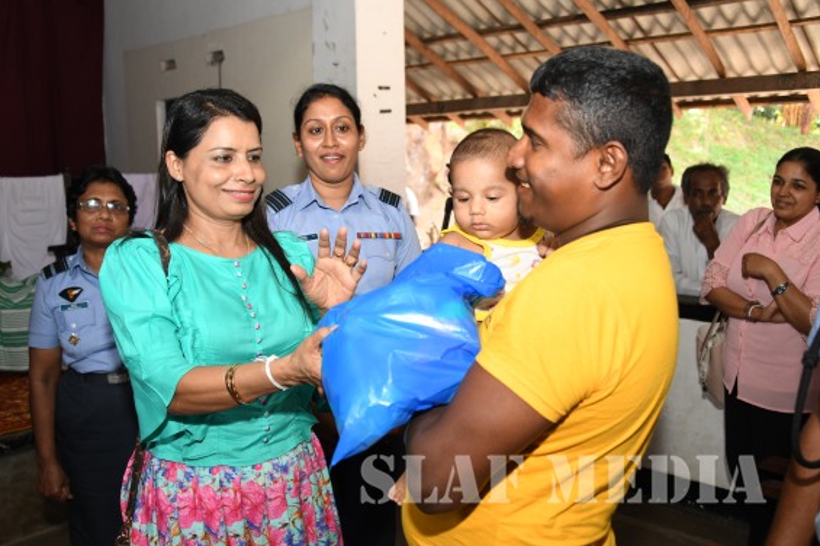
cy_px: 270
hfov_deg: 55.8
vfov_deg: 38.8
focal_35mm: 34
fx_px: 774
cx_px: 398
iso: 1250
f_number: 5
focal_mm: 32
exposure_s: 1/160
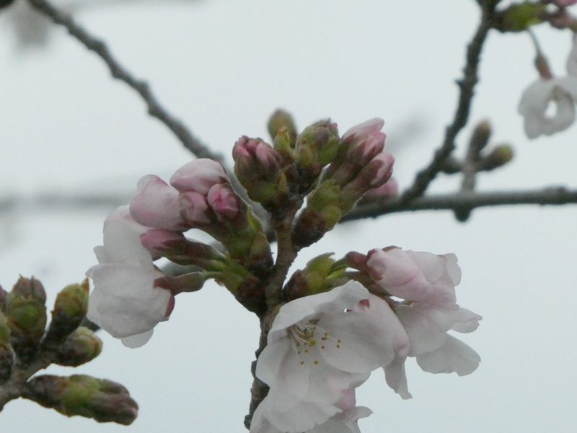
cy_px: 216
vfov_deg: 4.0
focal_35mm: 373
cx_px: 288
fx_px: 6217
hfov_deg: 5.3
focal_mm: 66.8
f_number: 6
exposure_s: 1/100
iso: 1000
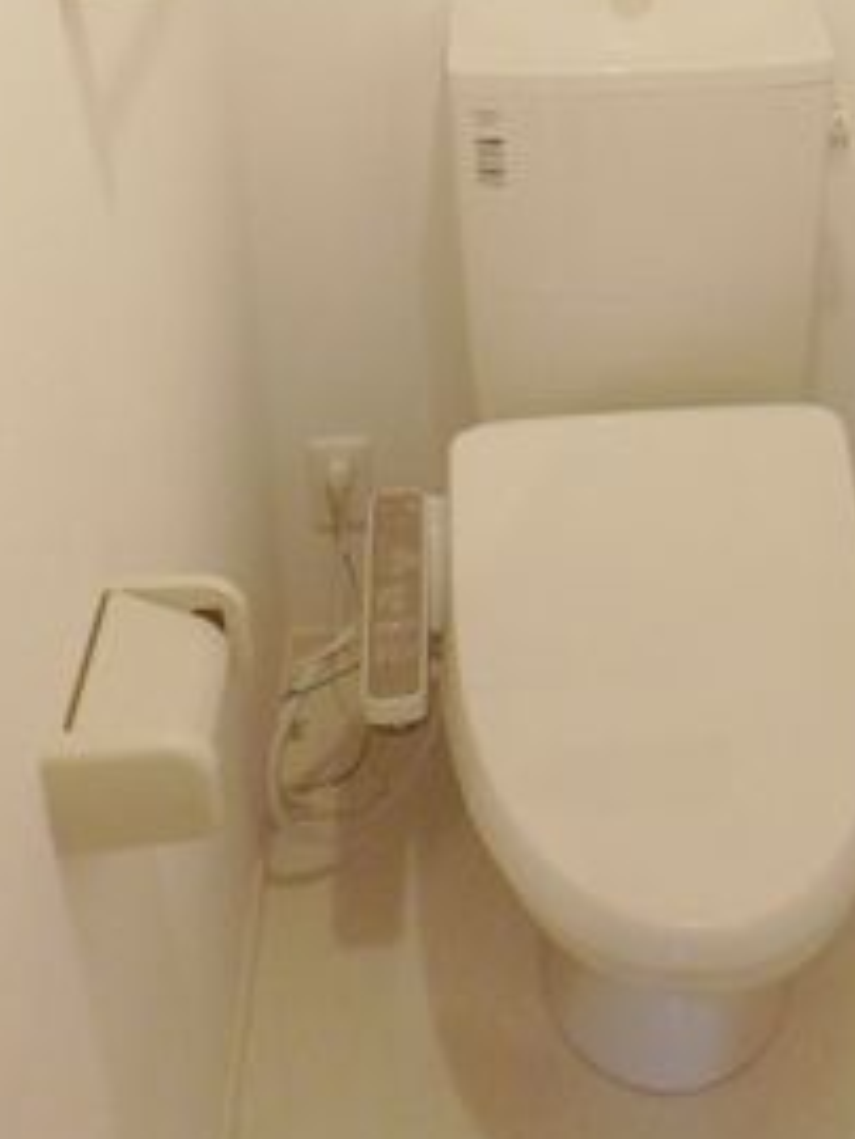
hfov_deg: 28.7
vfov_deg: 34.8
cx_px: 631
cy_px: 13
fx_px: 1645
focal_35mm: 50
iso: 500
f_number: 3.5
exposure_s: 1/30
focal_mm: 3.7
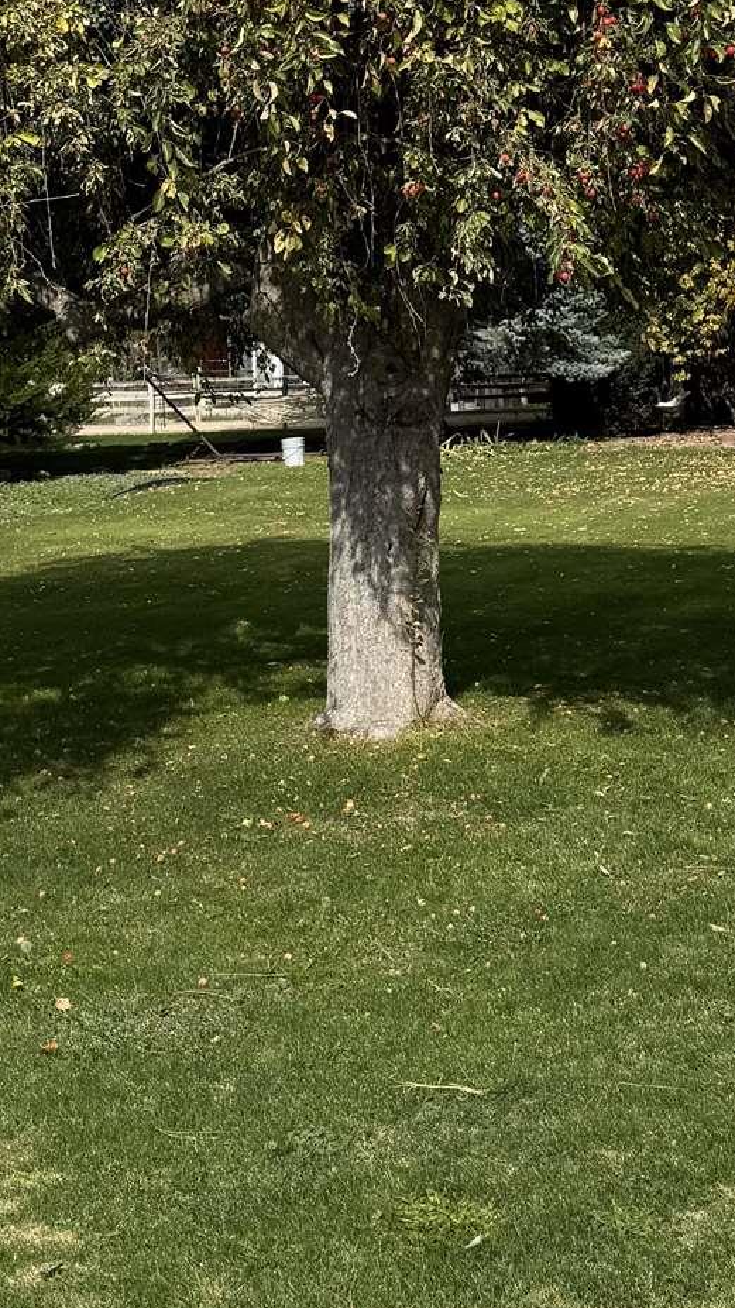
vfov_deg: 31.0
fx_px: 2254
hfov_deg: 18.4
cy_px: 154
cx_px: 169
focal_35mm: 65
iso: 80
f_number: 1.78
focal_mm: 6.76
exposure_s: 1/5814
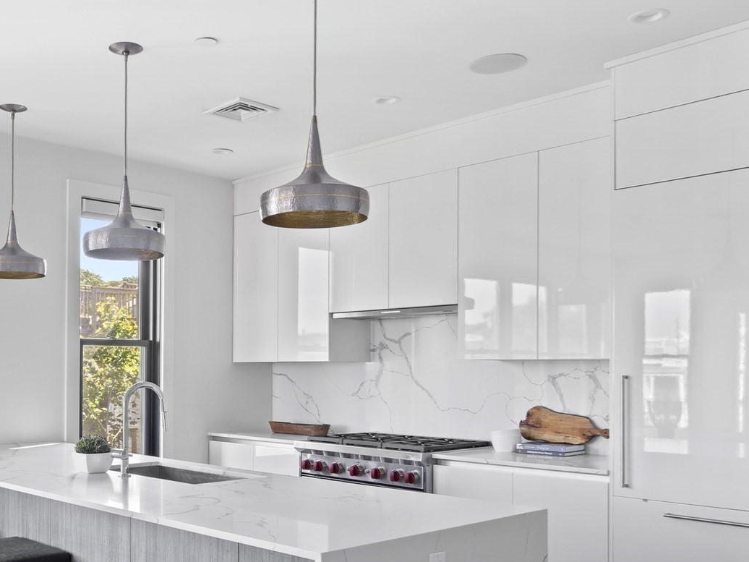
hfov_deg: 47.2
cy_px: 374
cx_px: 187
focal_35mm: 38
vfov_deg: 37.3
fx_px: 822
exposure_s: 1/4
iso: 320
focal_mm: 20
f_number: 7.1
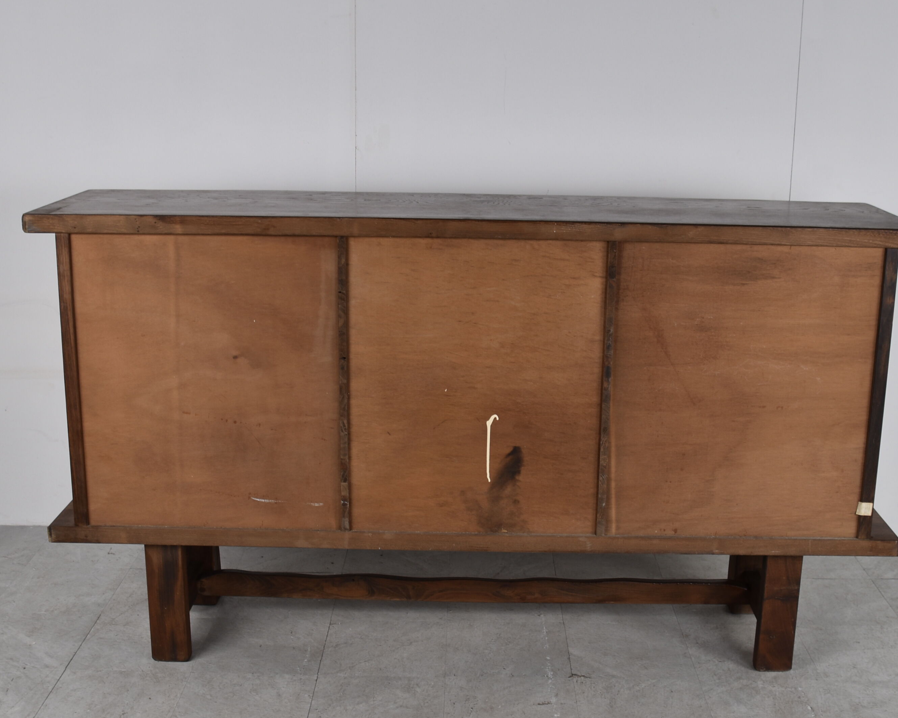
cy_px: 385
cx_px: 479
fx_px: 1143
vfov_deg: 34.9
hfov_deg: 42.9
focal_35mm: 43
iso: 100
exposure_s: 1/40
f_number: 3.5
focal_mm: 18
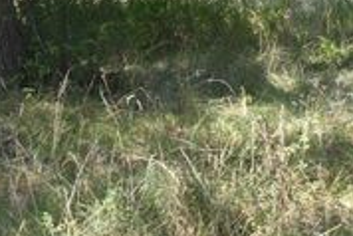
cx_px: 123
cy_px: -62
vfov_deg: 11.4
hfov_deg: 17.3
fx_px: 1158
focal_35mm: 118
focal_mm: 28
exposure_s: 1/125
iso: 100
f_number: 5
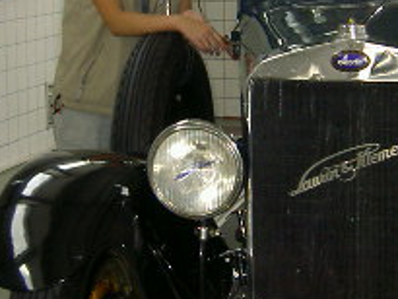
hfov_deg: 18.5
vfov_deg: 13.9
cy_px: 89
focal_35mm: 106
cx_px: 266
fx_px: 1219
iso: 100
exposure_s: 1/60
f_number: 2.8
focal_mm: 5.6
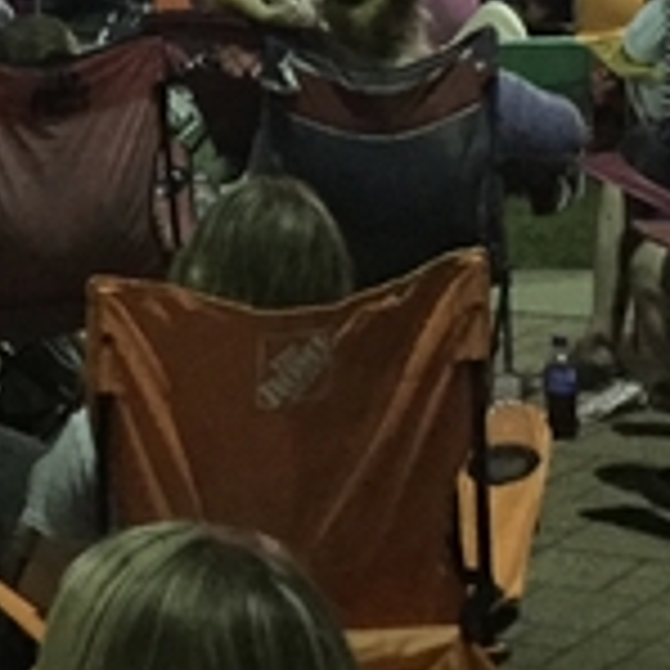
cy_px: 277
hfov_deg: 13.7
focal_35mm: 127
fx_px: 2781
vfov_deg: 13.7
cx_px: 180
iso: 1000
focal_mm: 4.15
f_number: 2.2
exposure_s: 1/15
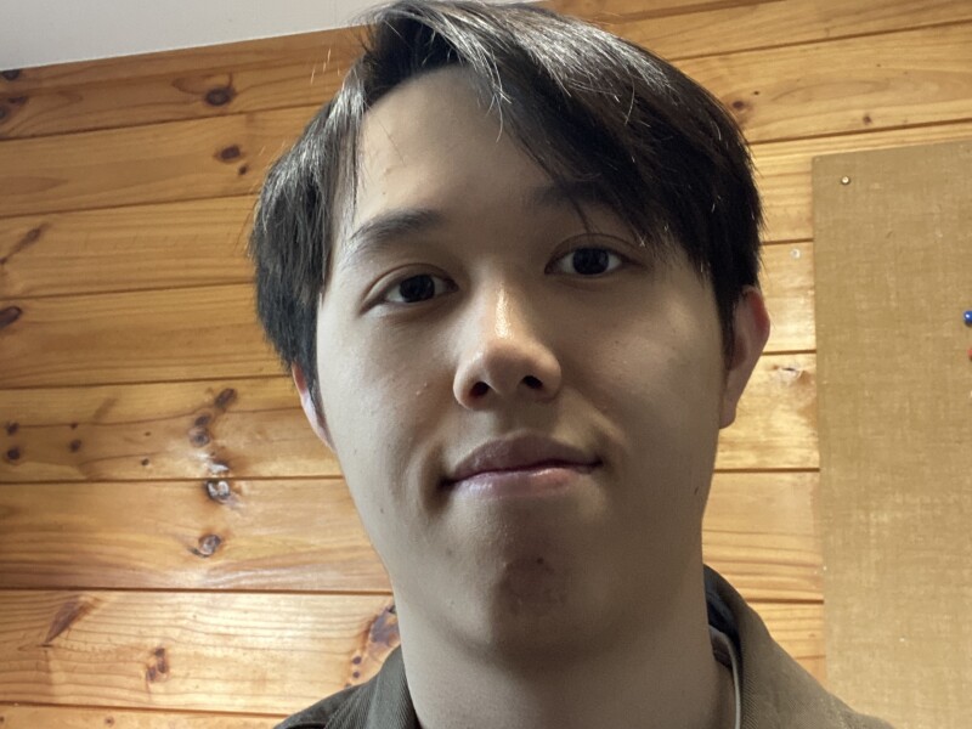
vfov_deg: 46.8
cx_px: 486
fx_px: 842
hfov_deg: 60.0
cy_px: 364
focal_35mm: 30
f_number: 2.2
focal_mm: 2.71
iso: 400
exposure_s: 1/25
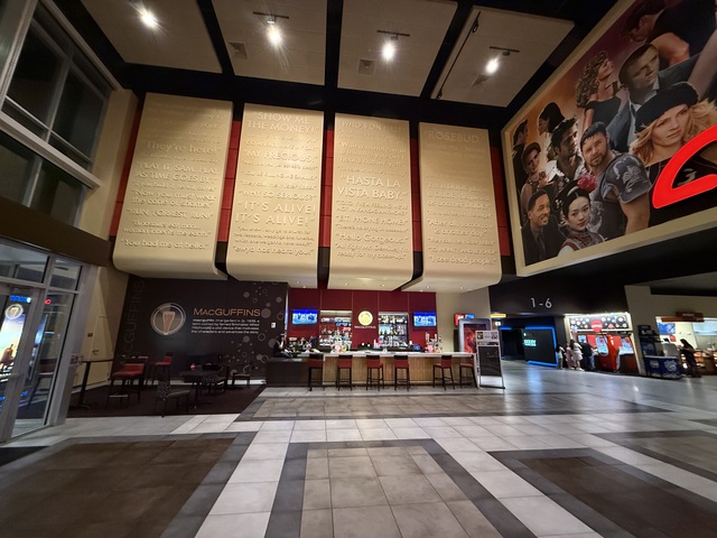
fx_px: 290
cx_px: 358
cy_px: 269
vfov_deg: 85.7
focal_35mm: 14
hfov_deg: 102.1
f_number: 2.2
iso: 800
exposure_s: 1/60
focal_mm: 2.22
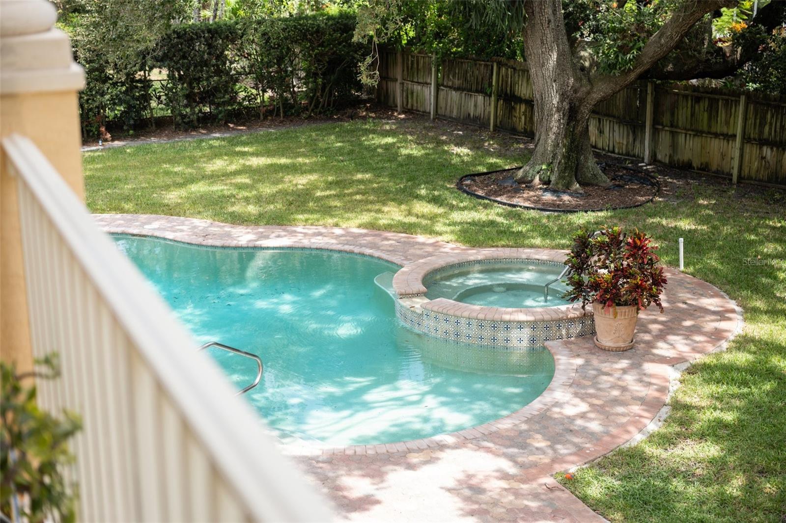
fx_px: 1157
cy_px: 262
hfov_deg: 37.5
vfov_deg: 25.5
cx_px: 393
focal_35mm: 53
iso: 100
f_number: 2.8
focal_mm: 53
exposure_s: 1/500
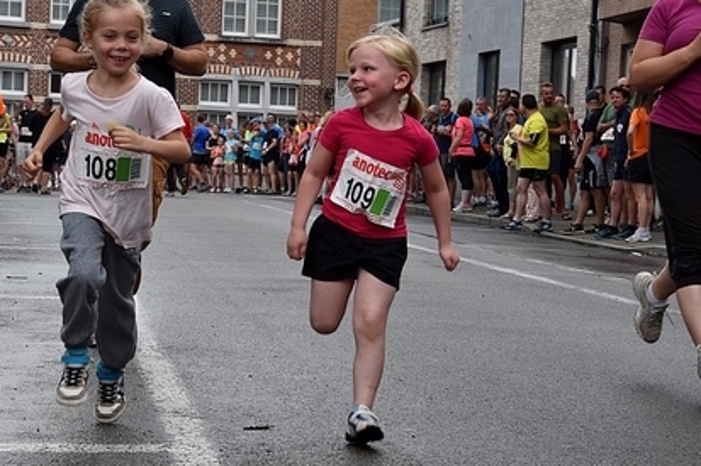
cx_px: 294
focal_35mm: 109
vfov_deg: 12.6
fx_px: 2122
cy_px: 212
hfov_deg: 18.7
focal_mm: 50
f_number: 8
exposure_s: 1/250
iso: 200
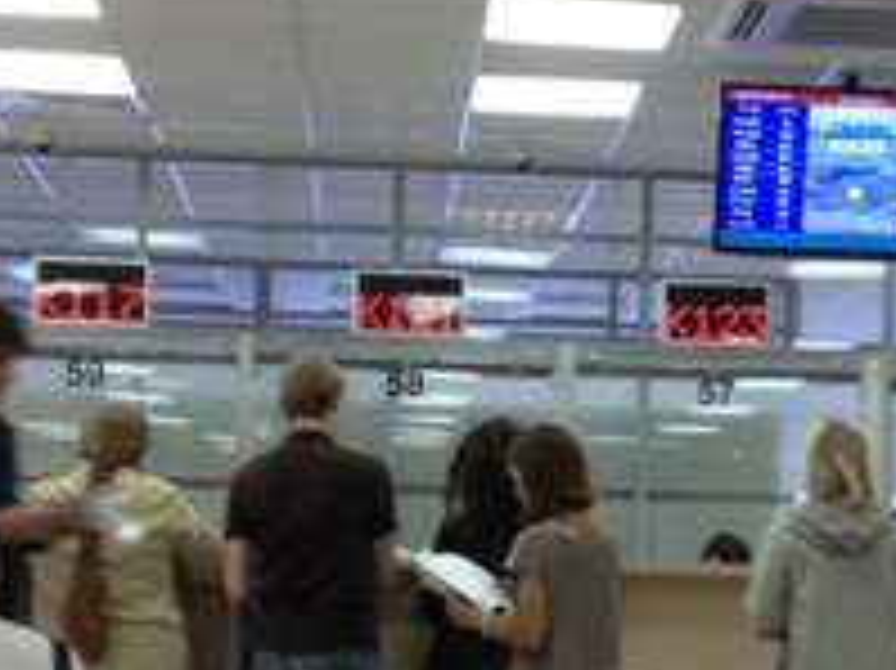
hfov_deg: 18.0
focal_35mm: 109
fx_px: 2820
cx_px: 653
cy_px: 366
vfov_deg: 13.6
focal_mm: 4.28
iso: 64
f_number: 2.4
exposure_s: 1/20
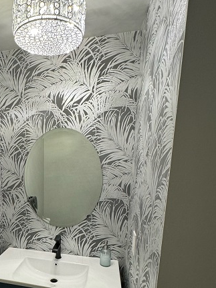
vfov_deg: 65.2
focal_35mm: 26
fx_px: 216
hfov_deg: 49.9
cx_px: 43
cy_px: 196
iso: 250
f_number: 2.2
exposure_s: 1/60
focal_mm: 2.22
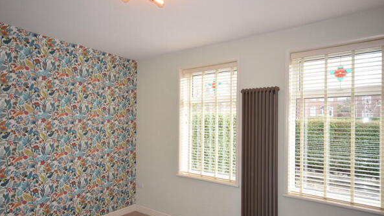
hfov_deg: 79.6
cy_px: 122
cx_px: 176
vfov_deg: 50.1
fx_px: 230
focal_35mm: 23
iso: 560
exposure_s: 1/125
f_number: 5.6
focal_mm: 13
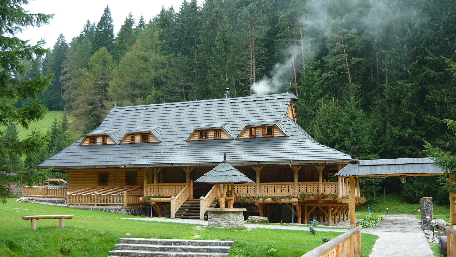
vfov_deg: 31.9
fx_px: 447
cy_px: 150
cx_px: 226
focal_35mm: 37
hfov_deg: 54.0
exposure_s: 1/40
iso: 100
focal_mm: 5.5
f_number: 2.8
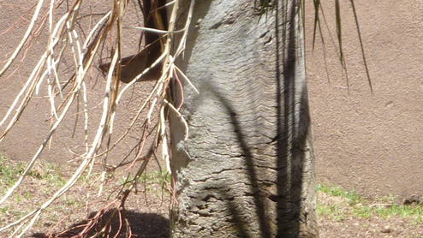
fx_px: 4397
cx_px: 116
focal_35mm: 392
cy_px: 85
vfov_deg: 3.1
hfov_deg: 5.5
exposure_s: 1/200
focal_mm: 18.2
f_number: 4.4
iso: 80
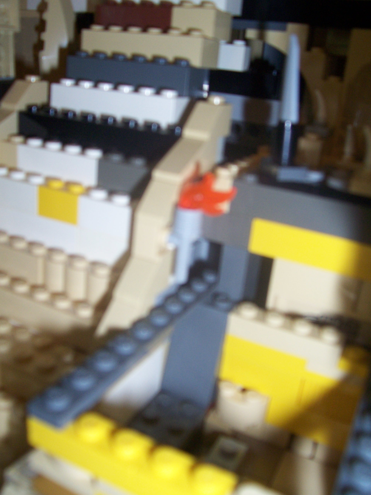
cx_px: 186
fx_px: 486
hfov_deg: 41.8
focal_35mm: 34
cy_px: 248
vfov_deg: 54.0
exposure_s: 1/60
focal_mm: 5.6
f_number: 2.7
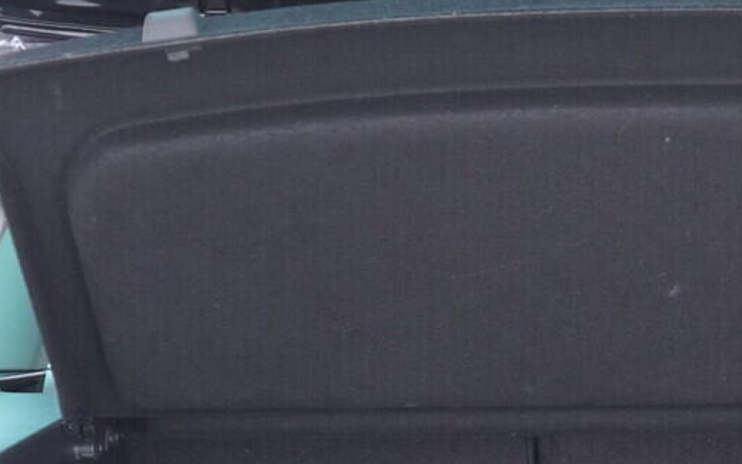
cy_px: 660
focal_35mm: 102
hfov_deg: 20.0
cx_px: 657
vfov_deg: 12.3
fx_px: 2063
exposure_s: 1/40
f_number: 2.8
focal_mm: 24
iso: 500
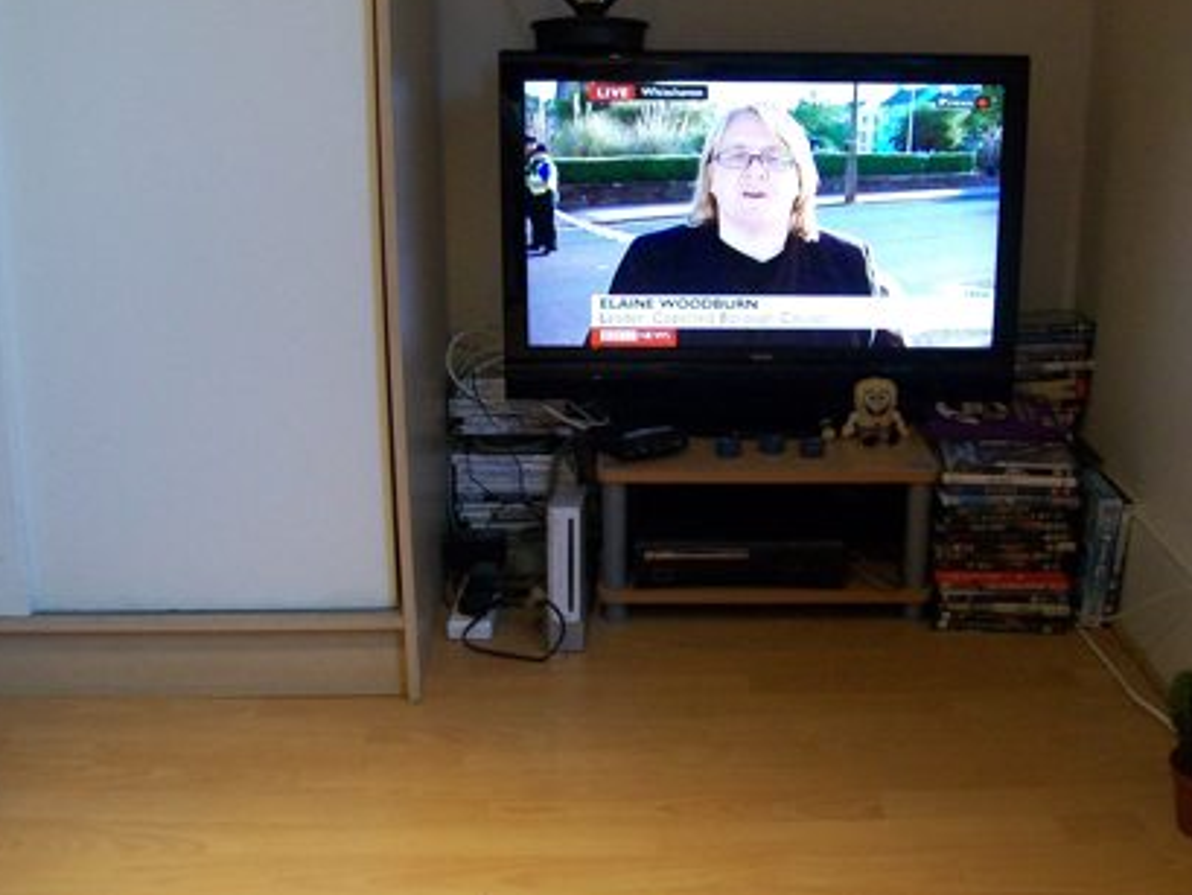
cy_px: 366
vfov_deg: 32.8
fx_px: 1516
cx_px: 662
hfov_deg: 42.9
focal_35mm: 44
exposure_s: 1/30
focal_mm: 6
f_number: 2.7
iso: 160
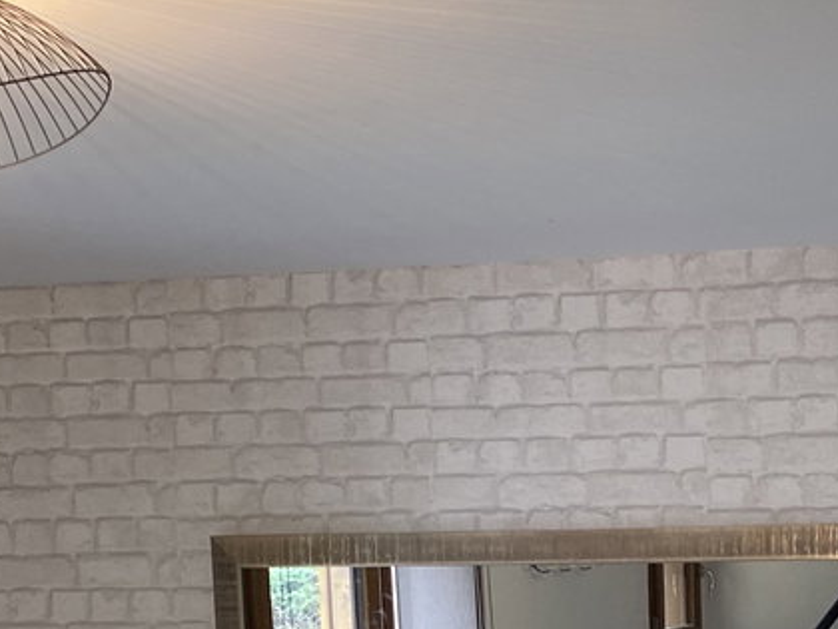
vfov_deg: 14.0
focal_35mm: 99
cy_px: 952
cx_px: 848
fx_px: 2397
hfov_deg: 19.2
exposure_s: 1/121
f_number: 1.8
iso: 125
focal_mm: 4.25
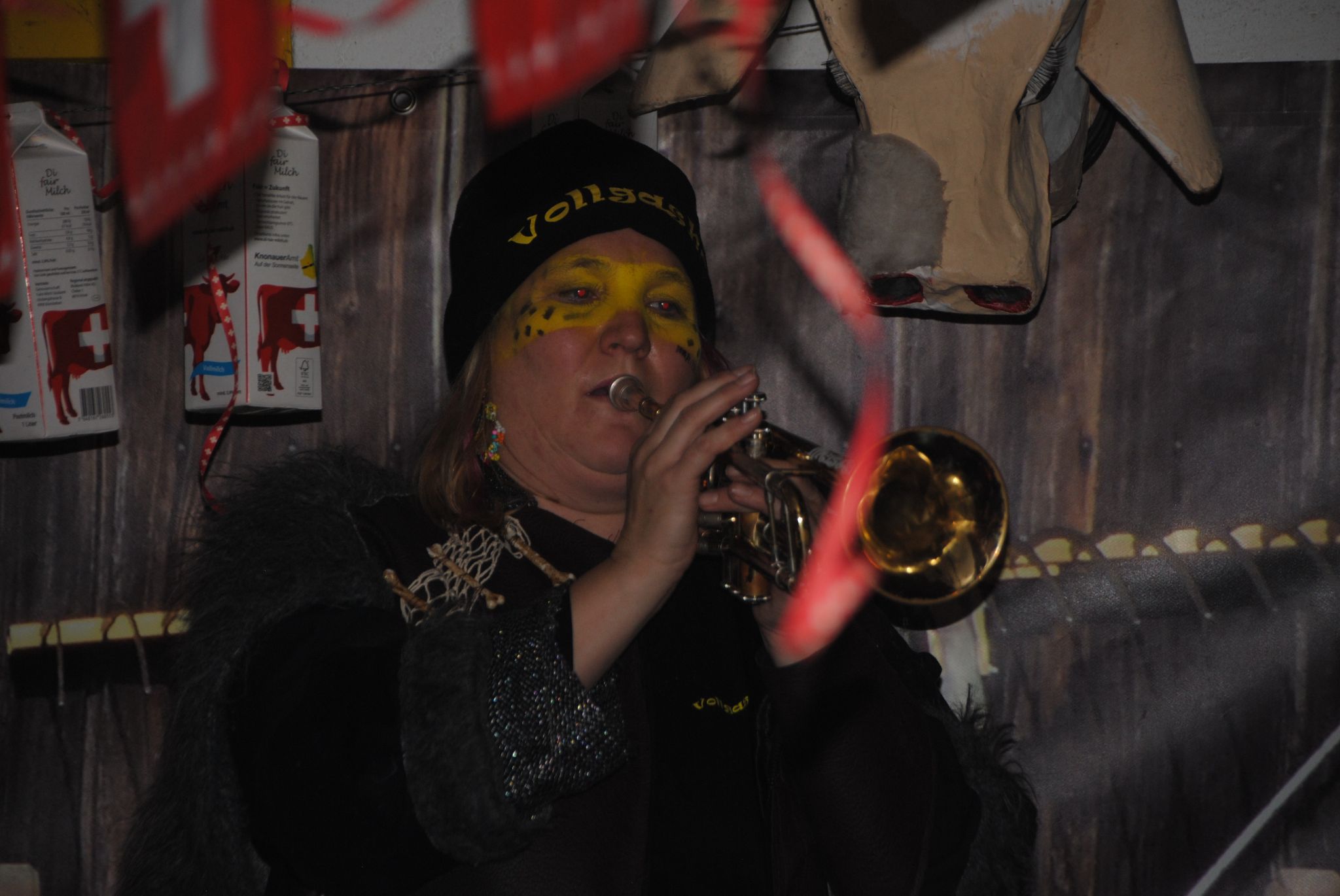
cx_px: 670
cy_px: 448
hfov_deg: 10.5
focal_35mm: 195
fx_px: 7265
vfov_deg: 7.1
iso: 200
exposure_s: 1/60
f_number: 5.6
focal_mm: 130
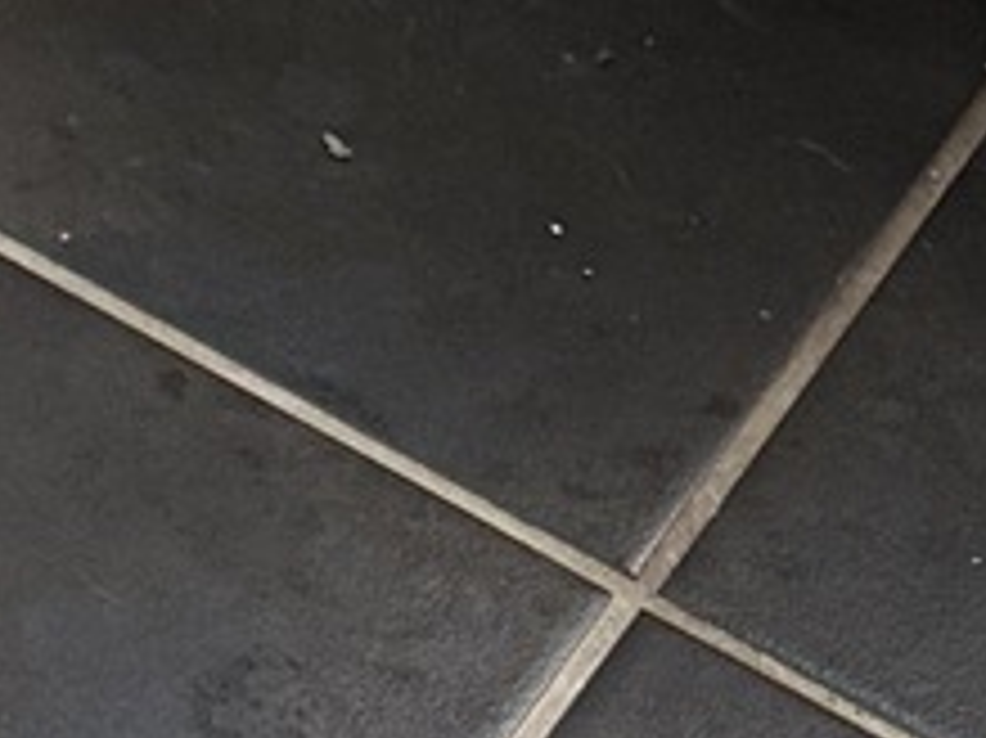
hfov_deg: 7.2
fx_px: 7202
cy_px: -3321
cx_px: -1661
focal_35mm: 253
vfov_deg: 4.7
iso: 100
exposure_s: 1/121
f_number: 1.78
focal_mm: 6.76
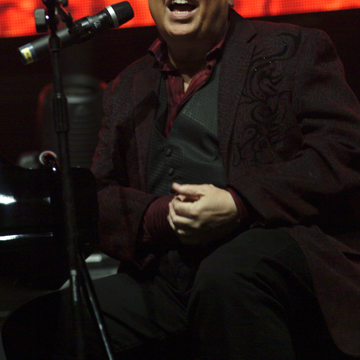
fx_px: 2836
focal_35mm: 241
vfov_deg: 7.3
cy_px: 126
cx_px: 180
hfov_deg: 7.3
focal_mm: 126
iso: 800
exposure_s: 1/250
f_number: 4
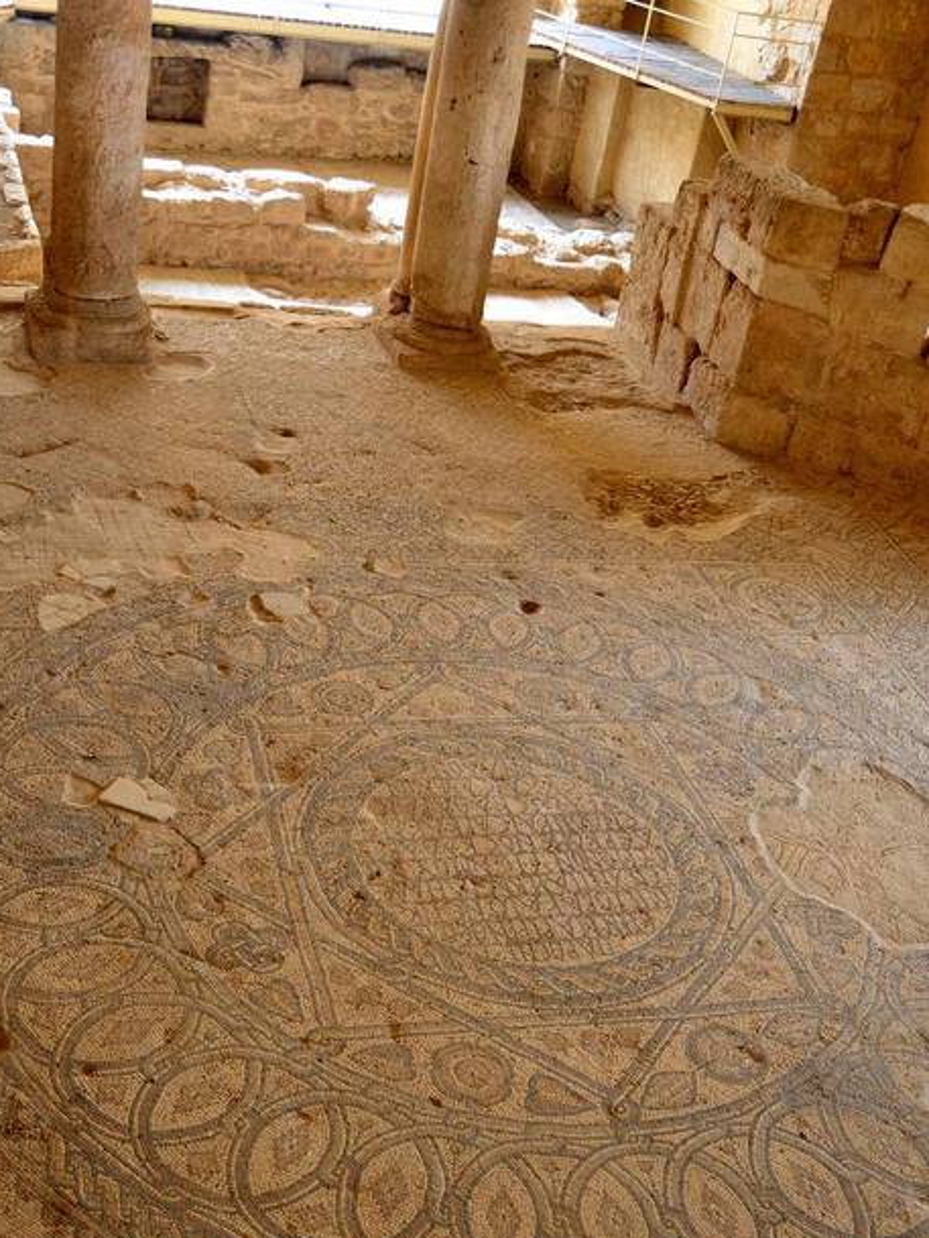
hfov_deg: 33.6
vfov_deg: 43.7
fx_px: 1538
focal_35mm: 43
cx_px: 460
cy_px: 709
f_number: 4
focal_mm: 26
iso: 800
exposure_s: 1/160
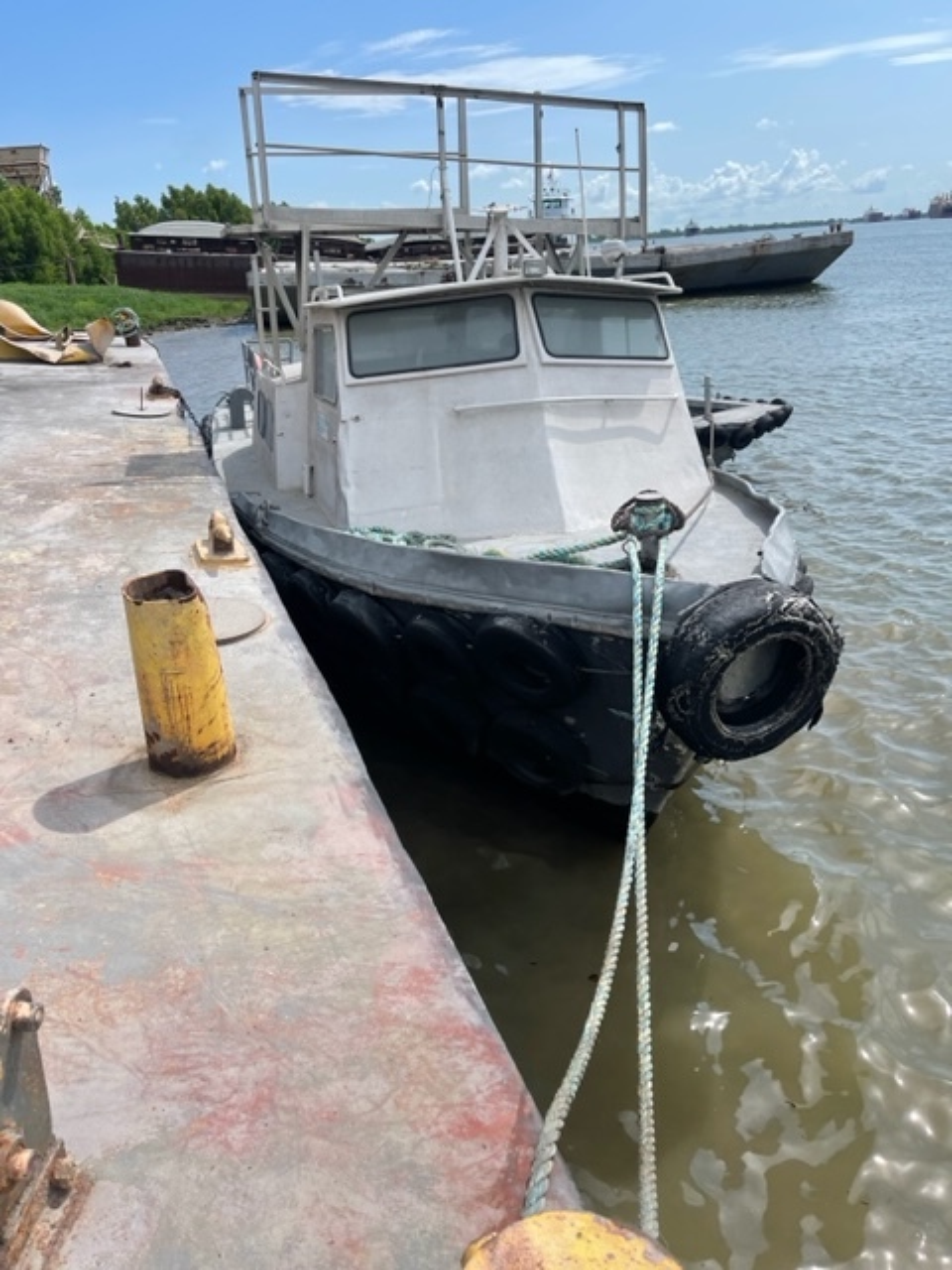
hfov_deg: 53.1
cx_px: 476
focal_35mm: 26
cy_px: 635
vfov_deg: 67.3
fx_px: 953
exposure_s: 1/3922
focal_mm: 5.1
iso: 32
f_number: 1.6
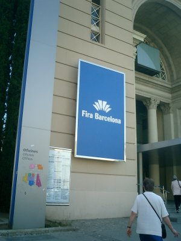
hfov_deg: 39.7
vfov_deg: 51.4
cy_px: 120
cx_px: 90
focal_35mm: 36
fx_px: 251
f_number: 3.2
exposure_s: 1/320
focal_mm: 7.5
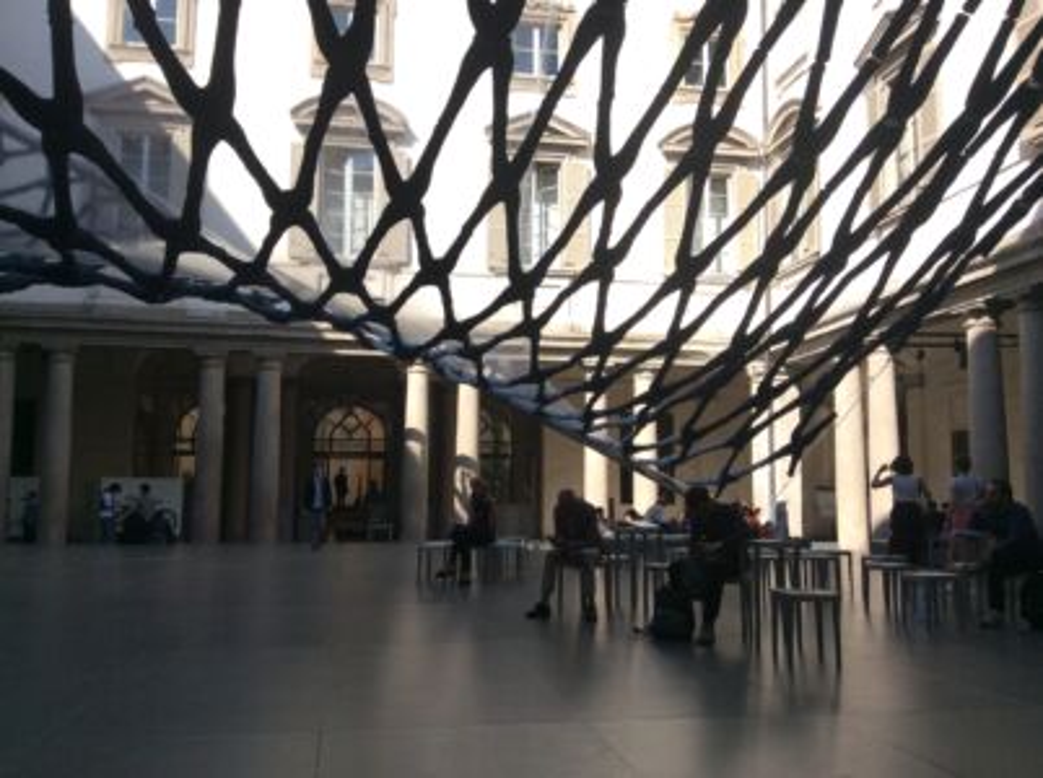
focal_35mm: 32
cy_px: 389
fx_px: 962
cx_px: 522
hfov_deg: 56.9
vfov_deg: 44.0
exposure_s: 1/743
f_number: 2.4
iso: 32
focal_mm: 3.3
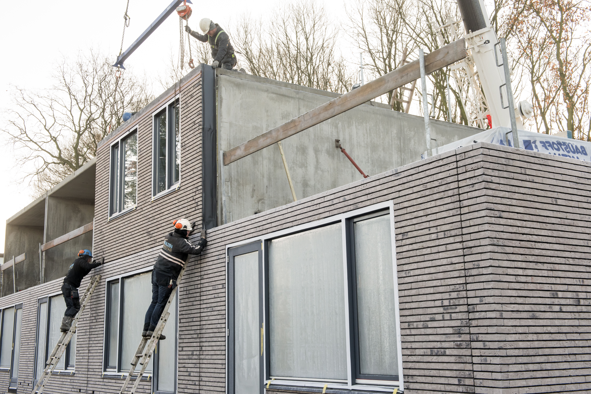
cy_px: 197
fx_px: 690
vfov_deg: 31.9
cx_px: 296
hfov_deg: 46.4
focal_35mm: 42
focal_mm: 42
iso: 1250
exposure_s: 1/200
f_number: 11
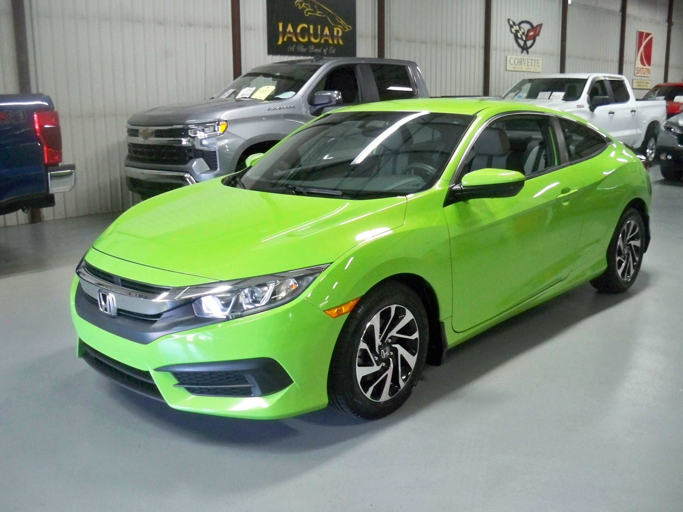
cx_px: 342
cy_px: 256
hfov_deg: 52.6
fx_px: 691
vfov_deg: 40.7
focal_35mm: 35
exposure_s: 1/60
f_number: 3.1
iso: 500
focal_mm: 6.3
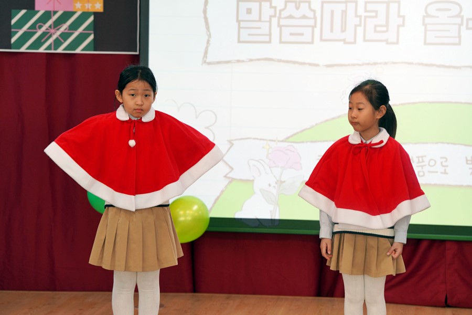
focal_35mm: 132
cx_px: 236
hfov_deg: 15.5
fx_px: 1731
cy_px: 158
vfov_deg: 10.4
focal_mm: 132
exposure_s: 1/160
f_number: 4
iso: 500
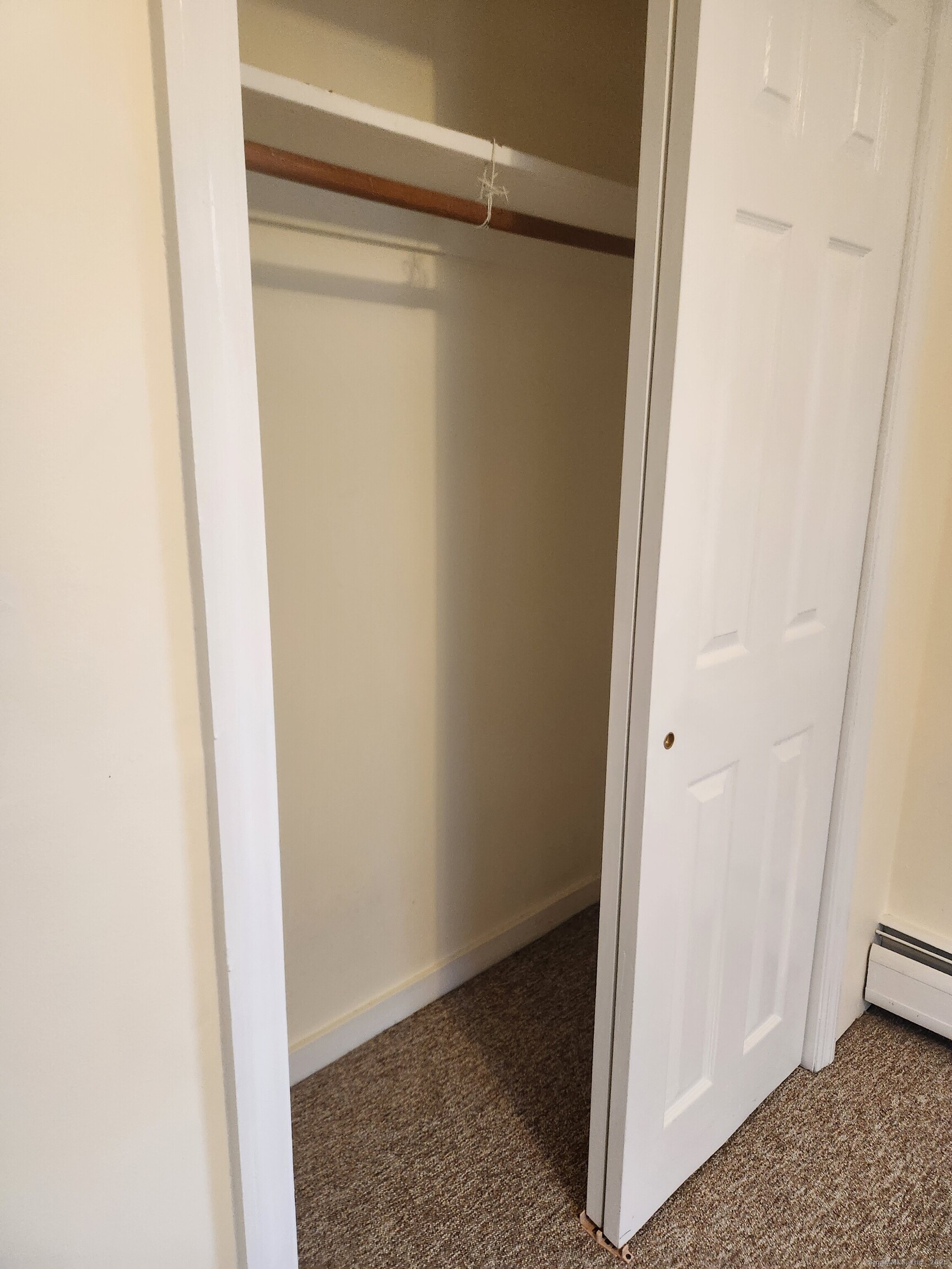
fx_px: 843
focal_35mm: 23
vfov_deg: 73.9
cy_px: 634
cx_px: 476
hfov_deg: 58.9
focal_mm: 5.4
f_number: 1.8
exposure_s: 1/120
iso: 400
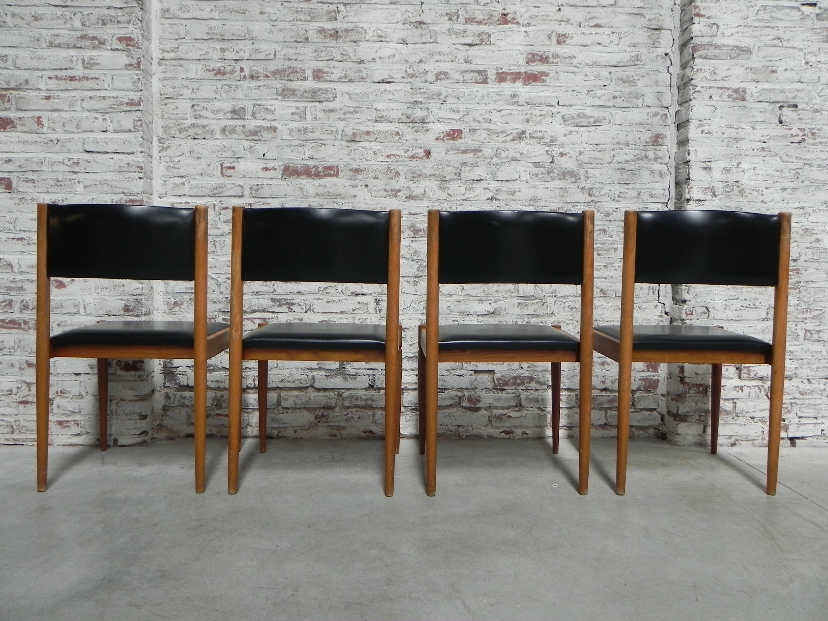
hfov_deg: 61.7
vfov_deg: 48.2
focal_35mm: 29
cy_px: 310
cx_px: 414
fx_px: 694
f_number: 2.8
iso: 201
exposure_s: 1/30
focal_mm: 5.2
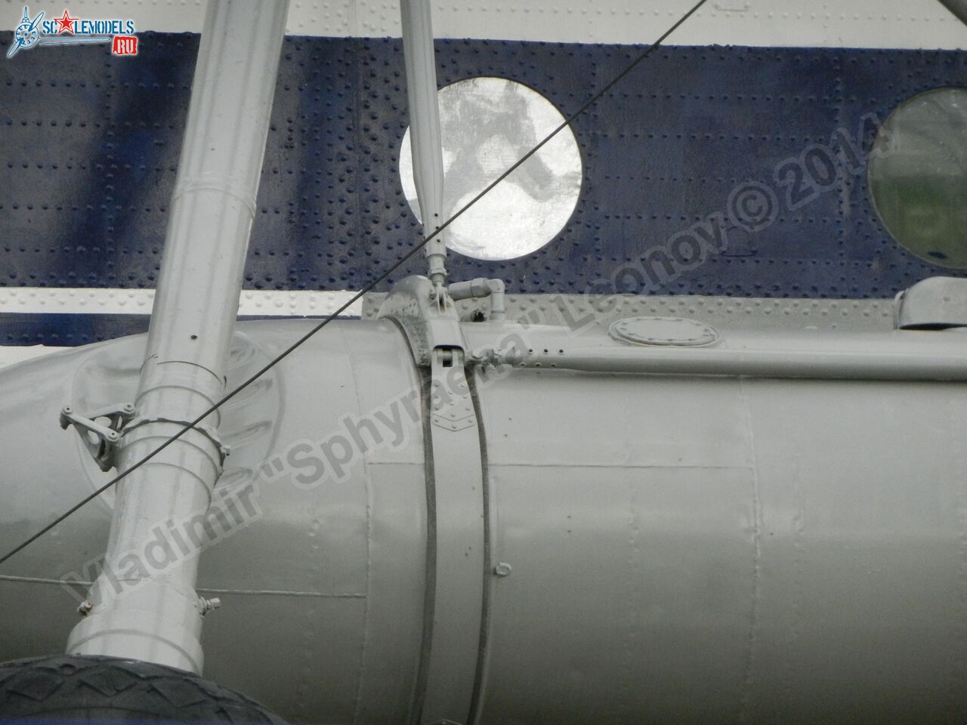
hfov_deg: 6.8
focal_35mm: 292
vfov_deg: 5.1
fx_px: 8157
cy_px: 362
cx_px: 484
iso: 800
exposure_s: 1/1600
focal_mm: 52.6
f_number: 5.3
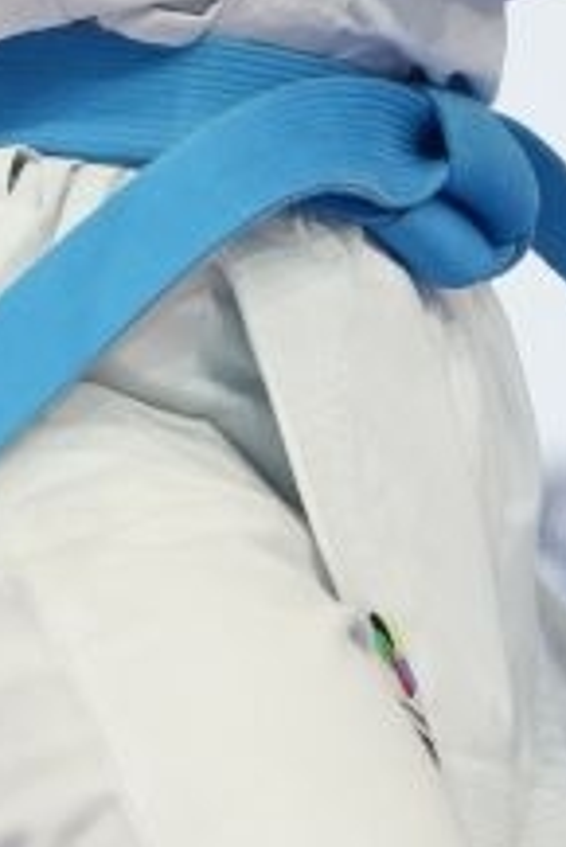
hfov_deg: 1.0
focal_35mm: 1391
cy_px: 101
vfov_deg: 1.5
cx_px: -27
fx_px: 32750
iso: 1000
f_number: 2.8
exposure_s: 1/500
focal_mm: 168
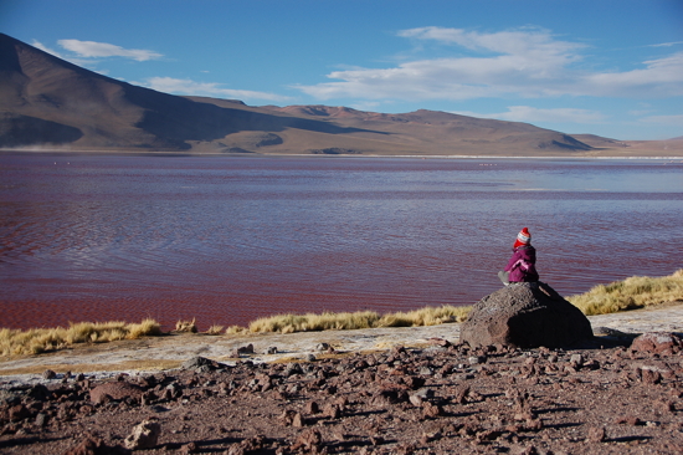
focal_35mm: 48
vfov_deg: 28.0
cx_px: 342
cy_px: 228
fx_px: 910
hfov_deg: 41.1
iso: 200
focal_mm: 32
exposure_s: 1/1600
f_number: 4.2
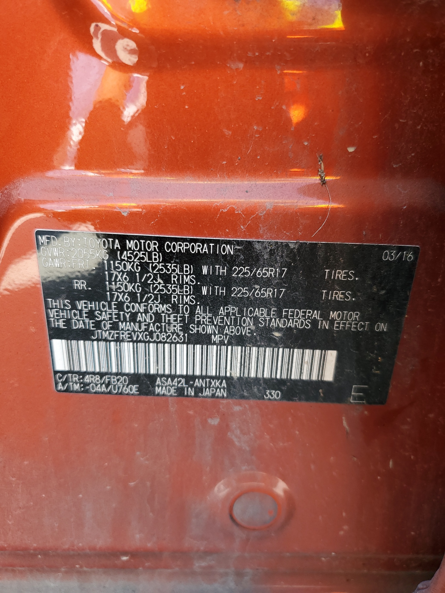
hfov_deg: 53.1
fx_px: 446
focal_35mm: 26
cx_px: 222
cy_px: 296
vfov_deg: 67.3
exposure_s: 1/149
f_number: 1.5
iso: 50
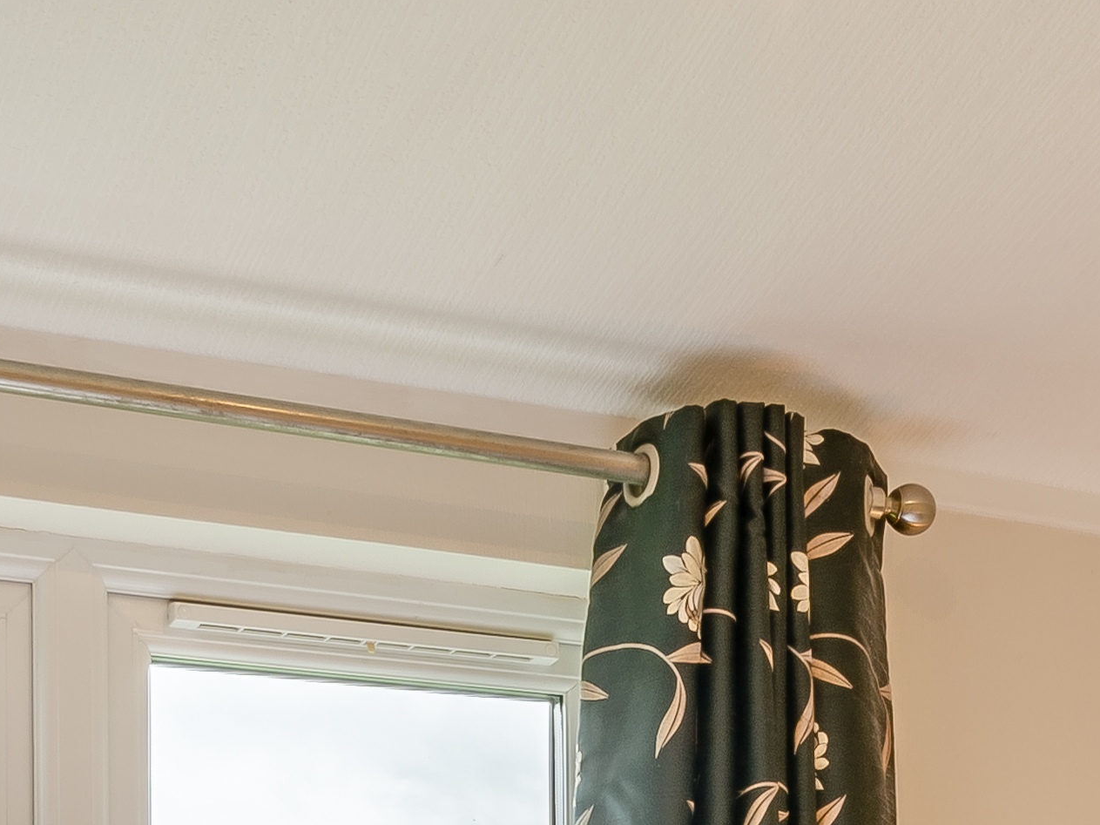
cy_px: 1447
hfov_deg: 20.2
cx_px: 664
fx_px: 3086
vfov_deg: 13.7
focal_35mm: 97
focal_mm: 15.5
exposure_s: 1/30
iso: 100
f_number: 11
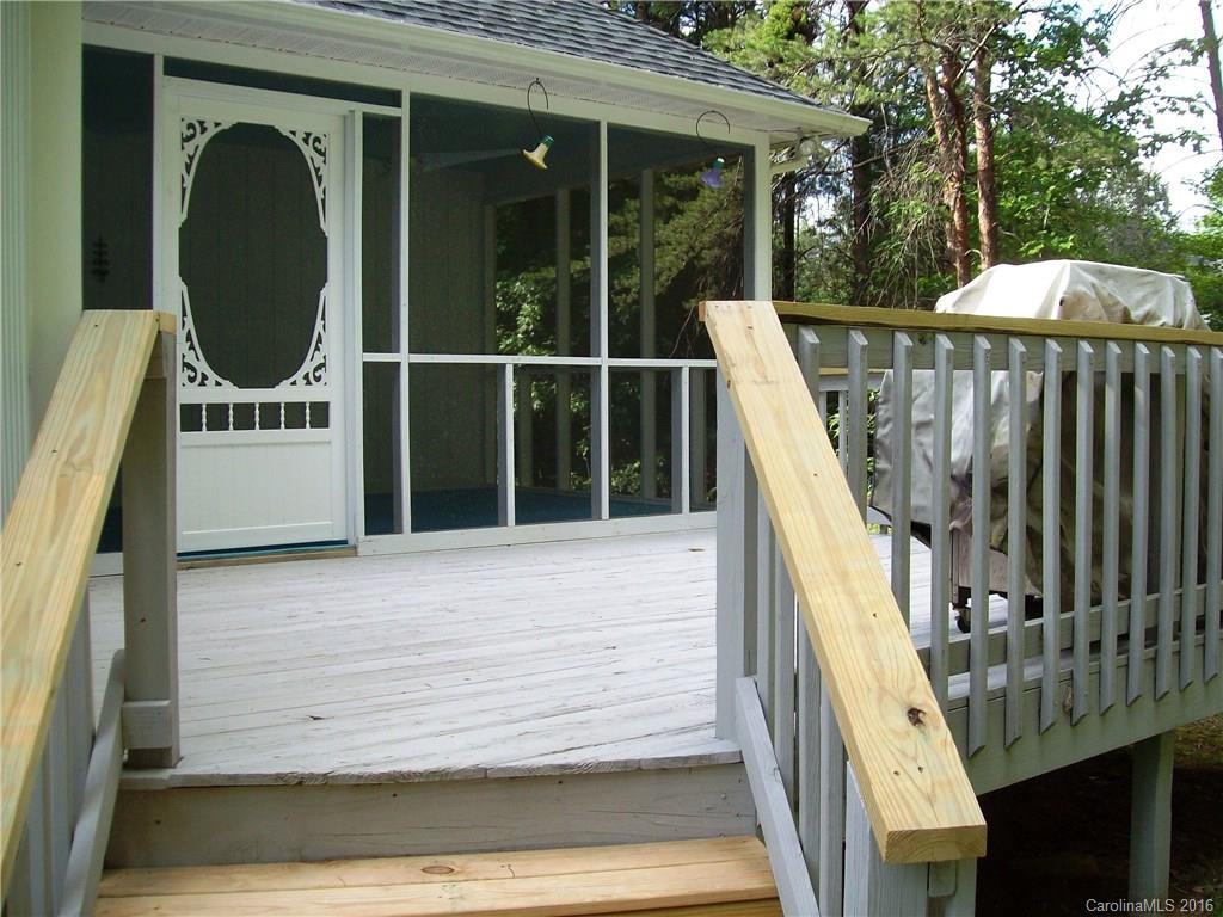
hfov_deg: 51.4
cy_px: 458
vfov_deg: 39.7
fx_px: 1272
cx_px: 612
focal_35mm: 36
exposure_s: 1/205
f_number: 2.7
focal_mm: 6
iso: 80
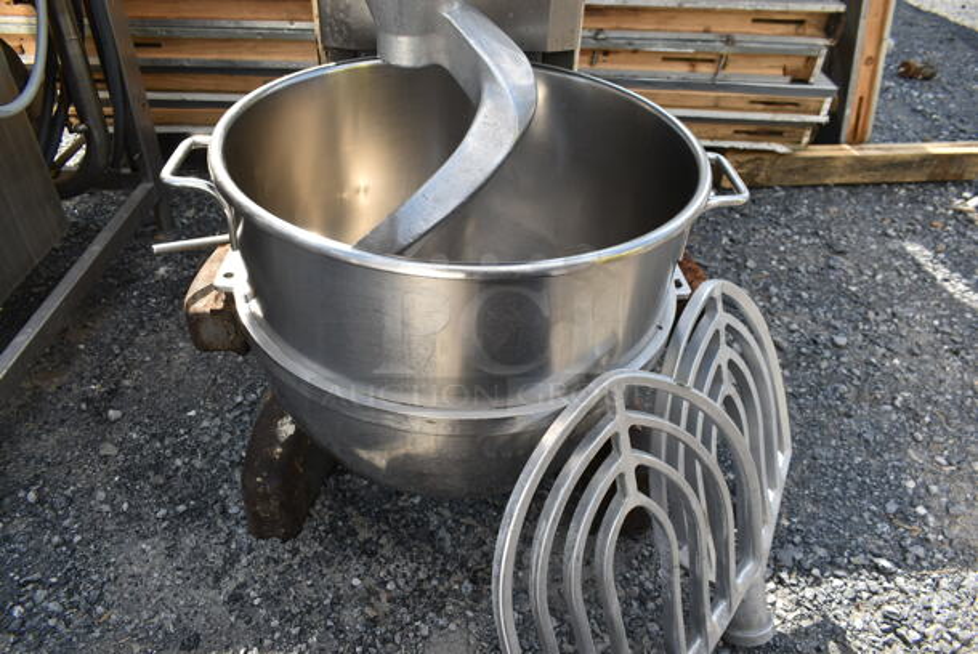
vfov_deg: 48.0
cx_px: 489
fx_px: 734
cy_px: 327
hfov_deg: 67.3
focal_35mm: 27
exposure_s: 1/160
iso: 100
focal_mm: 18
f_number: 6.3
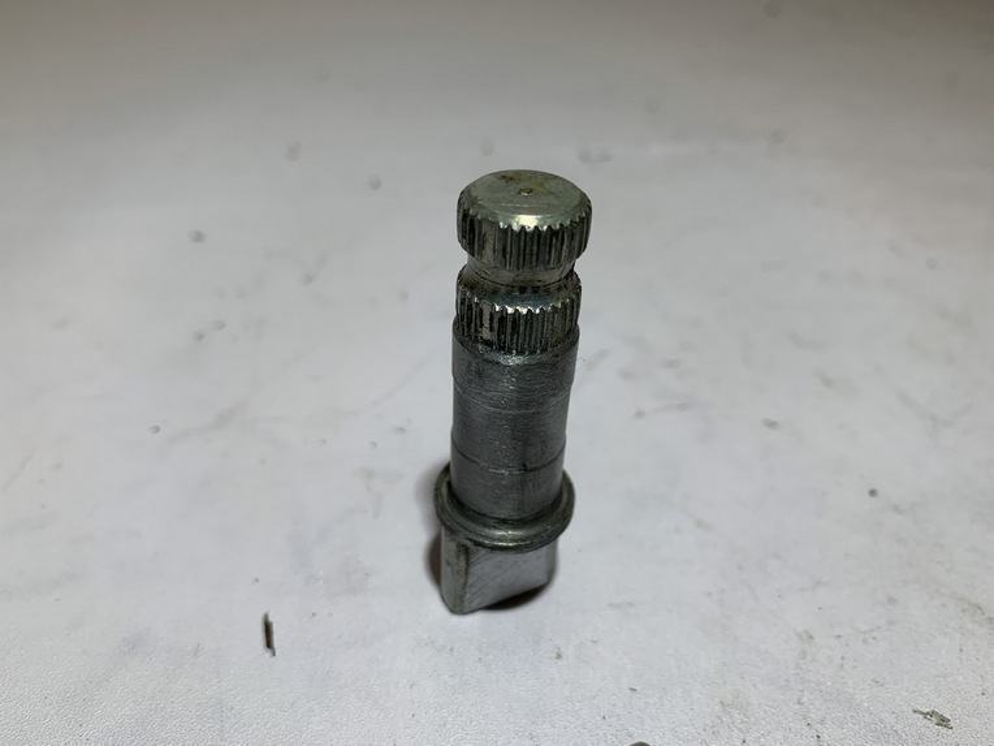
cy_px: 373
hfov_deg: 67.3
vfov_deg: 53.1
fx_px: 747
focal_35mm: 26
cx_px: 497
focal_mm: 4.25
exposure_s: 1/122
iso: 25
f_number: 1.8
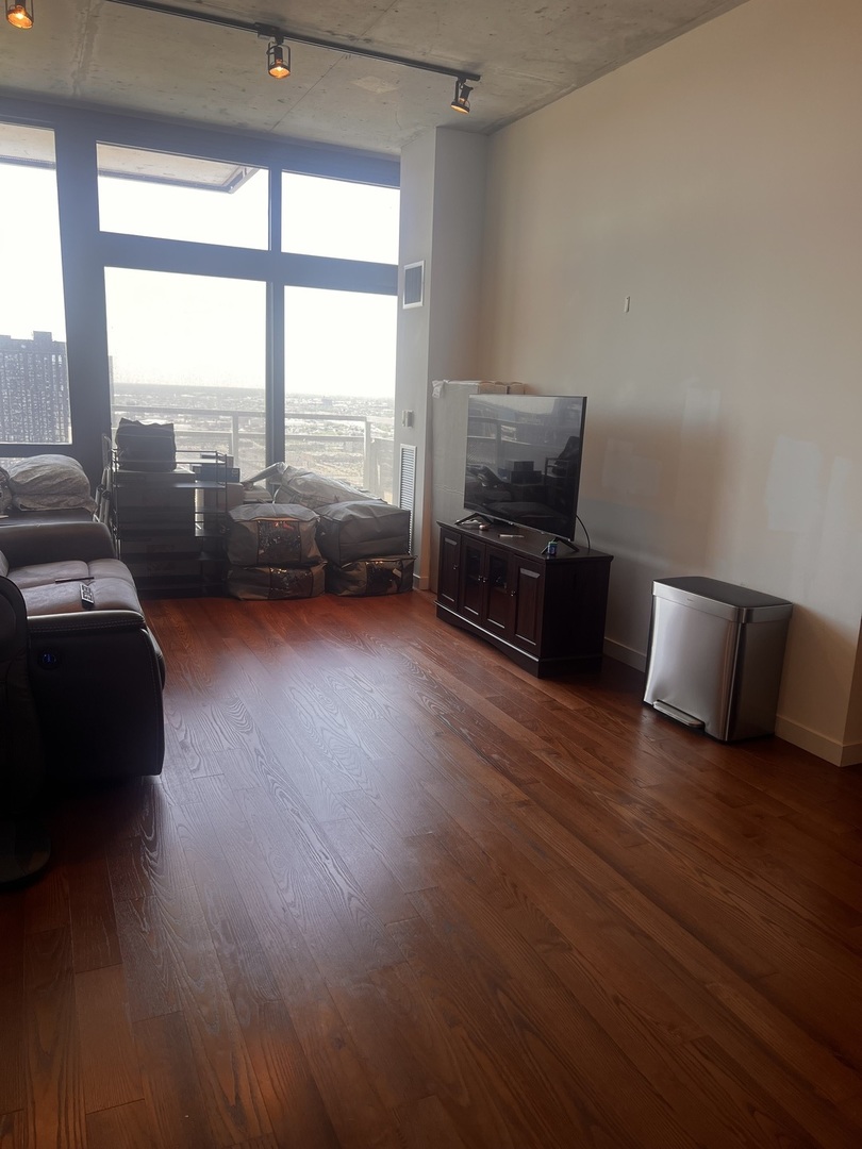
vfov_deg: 67.3
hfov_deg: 53.1
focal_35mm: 26
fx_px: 863
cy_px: 574
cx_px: 431
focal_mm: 5.7
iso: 50
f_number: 1.5
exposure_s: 1/120
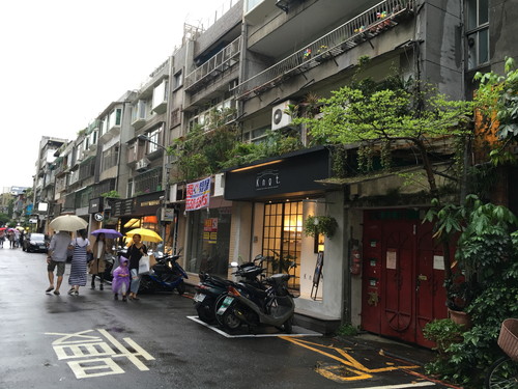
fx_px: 434
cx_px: 259
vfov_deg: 48.2
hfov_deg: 61.7
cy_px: 194
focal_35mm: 29
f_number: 2.2
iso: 25
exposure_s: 1/15
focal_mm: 4.15
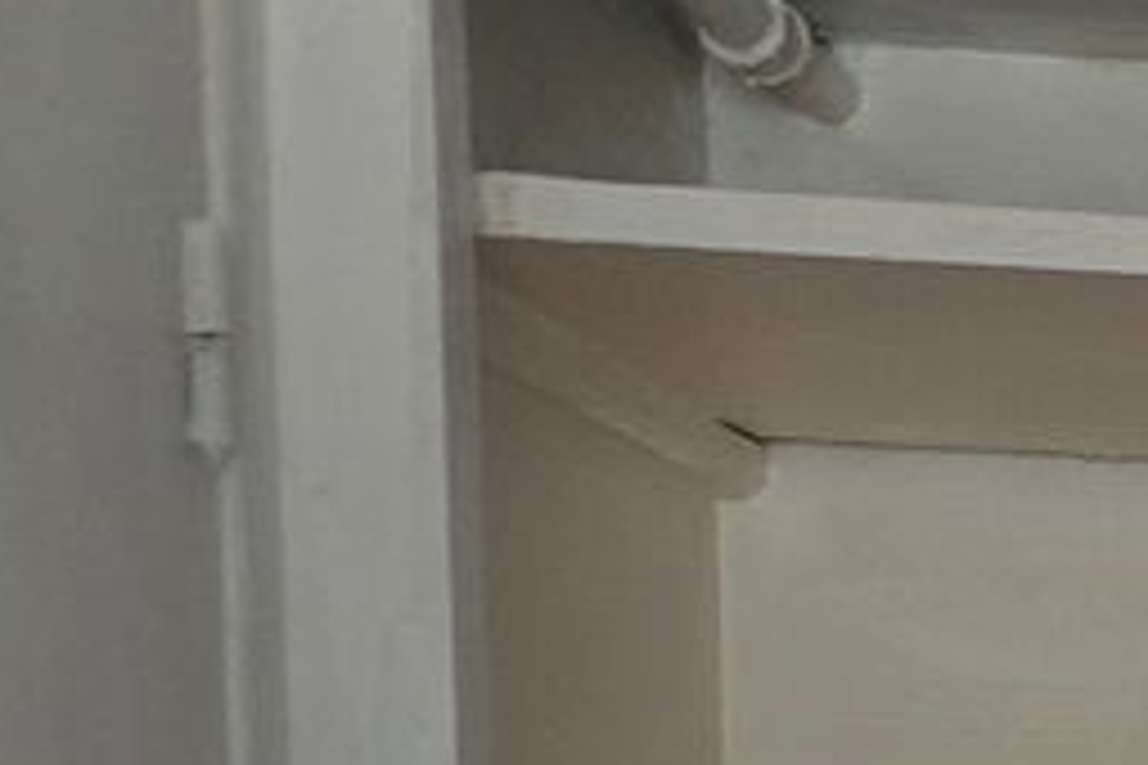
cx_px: 3174
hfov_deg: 10.1
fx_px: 5197
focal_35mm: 163
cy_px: 1899
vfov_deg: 7.8
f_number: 1.8
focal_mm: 5.23
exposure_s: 1/50
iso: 125
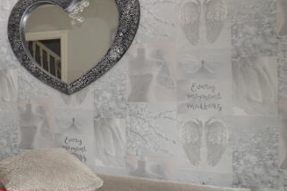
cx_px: -124
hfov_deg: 29.4
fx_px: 374
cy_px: 101
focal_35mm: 47
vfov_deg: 28.6
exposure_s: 1/25
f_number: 4.5
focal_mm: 10
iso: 200
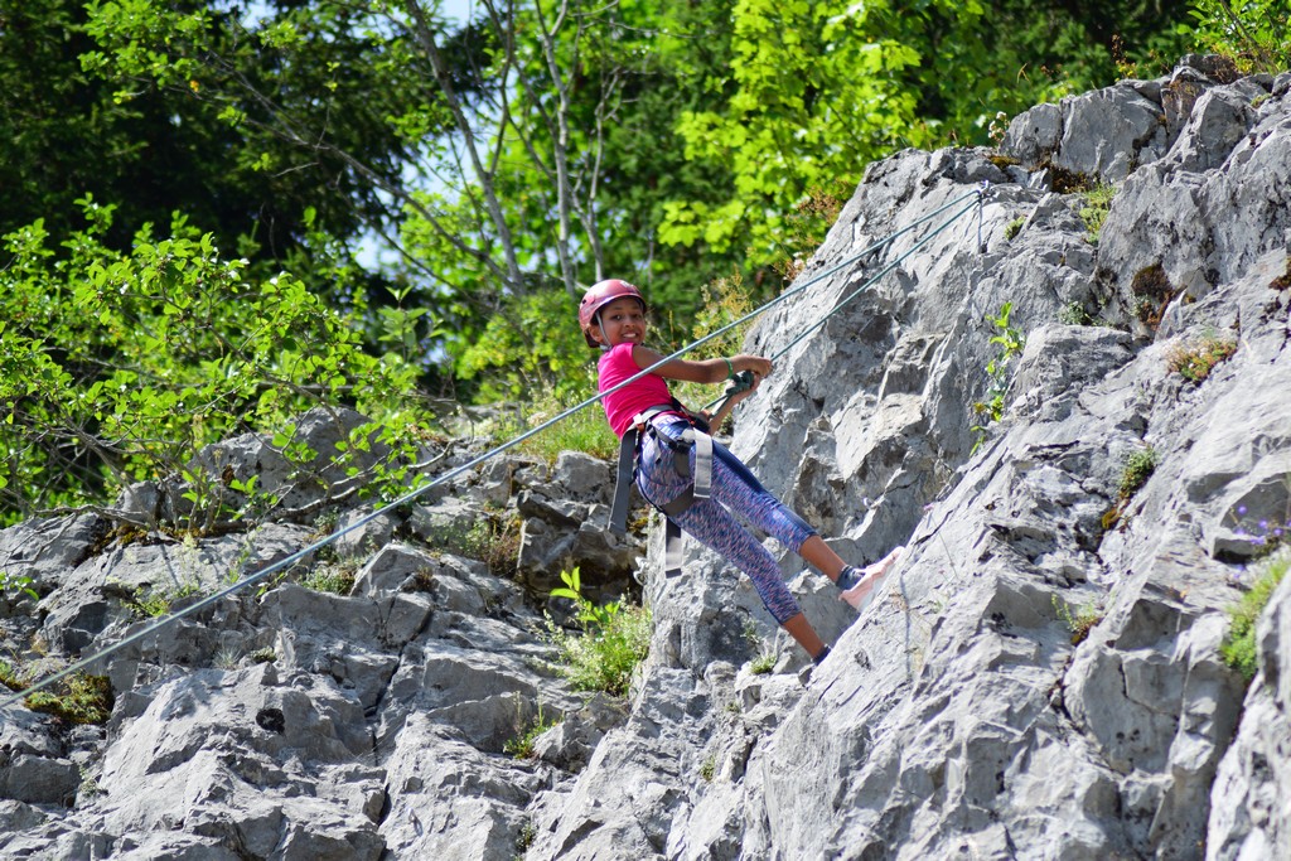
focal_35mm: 202
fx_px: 7262
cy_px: 430
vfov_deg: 6.8
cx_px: 646
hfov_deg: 10.2
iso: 320
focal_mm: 135
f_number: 4.2
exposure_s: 1/1250
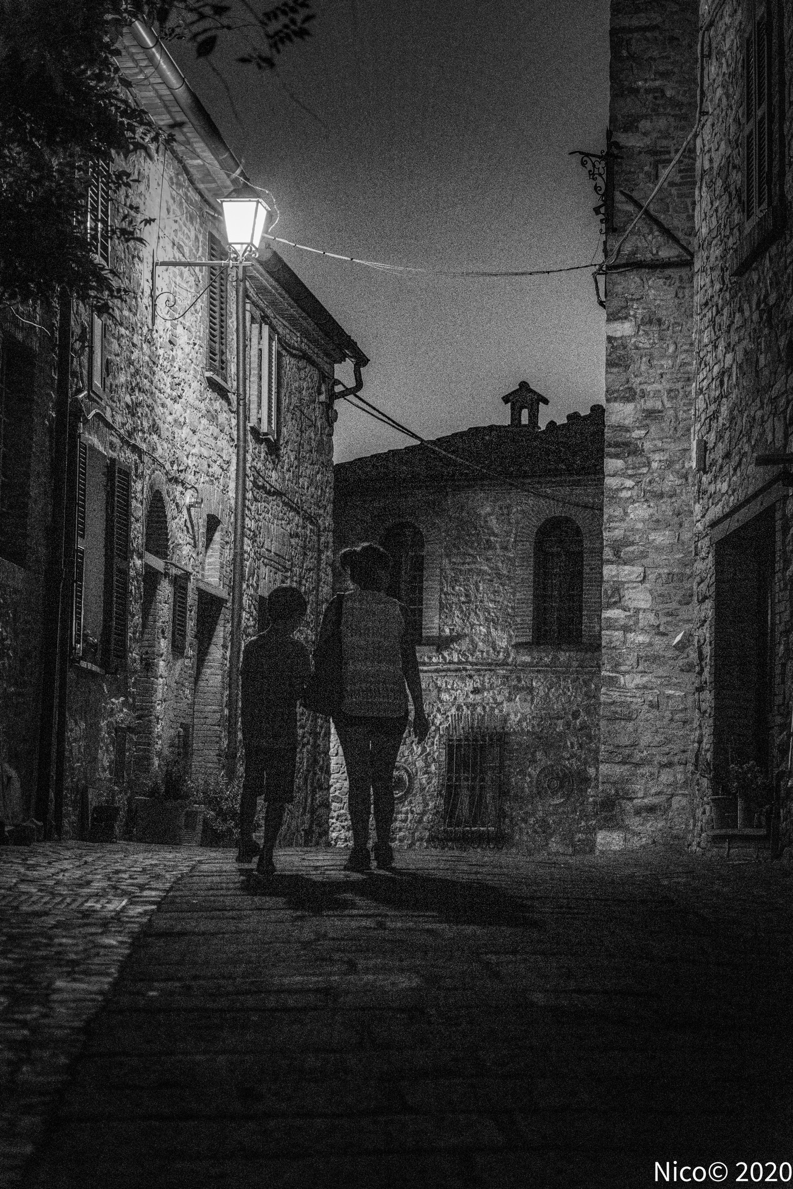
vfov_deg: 24.6
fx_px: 2726
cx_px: 396
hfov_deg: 16.6
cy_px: 594
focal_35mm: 82
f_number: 4
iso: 32000
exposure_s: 1/160
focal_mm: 55
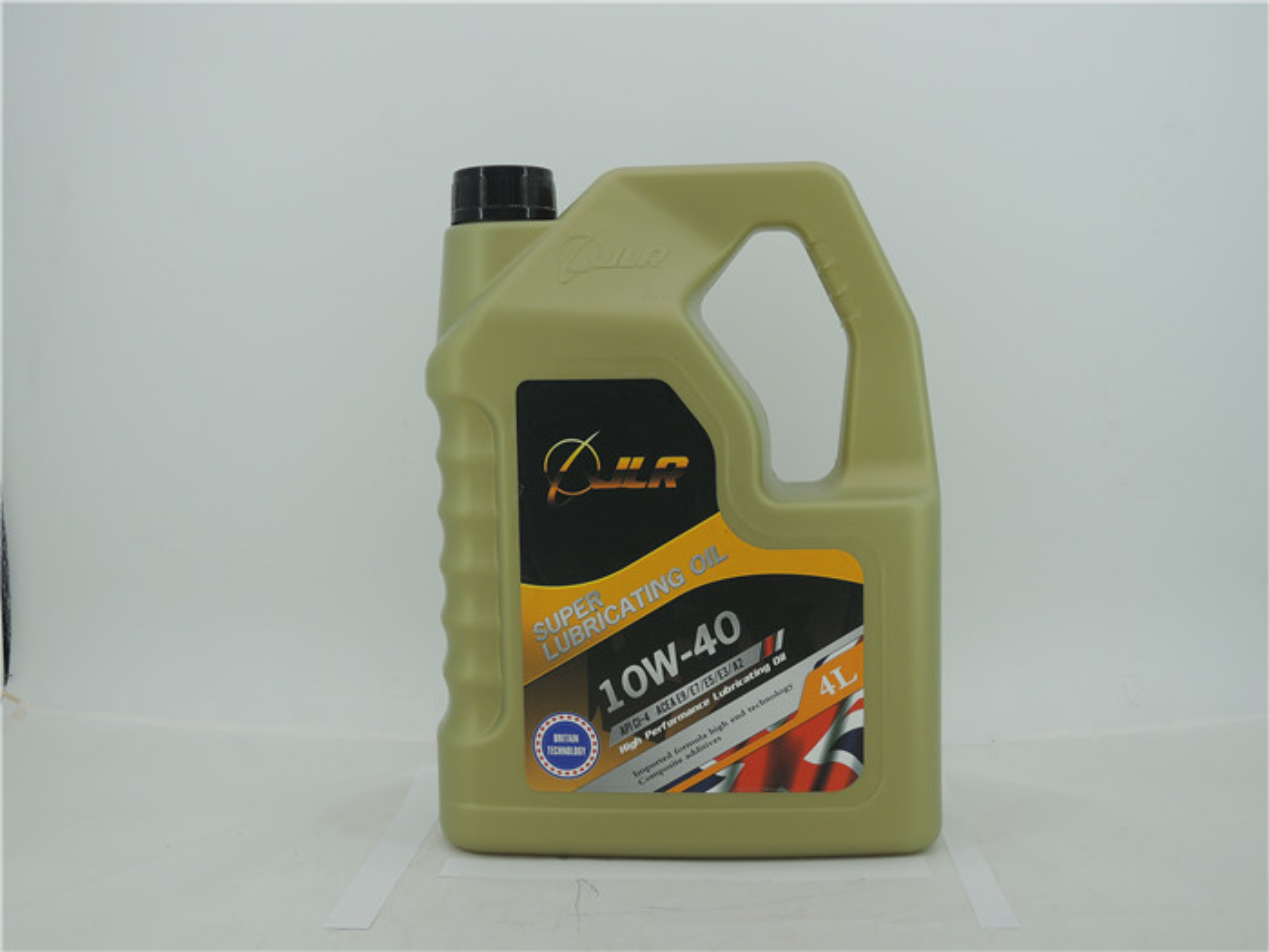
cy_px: 476
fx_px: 1466
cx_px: 634
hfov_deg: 46.8
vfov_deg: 36.0
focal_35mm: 40
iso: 80
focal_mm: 8.6
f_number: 3.5
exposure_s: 1/320
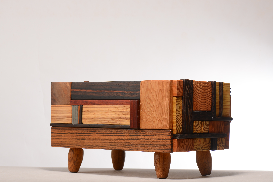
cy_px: 91
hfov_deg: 19.5
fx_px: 796
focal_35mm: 105
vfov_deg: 13.1
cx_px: 136
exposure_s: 1/160
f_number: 16
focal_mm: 105
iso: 100
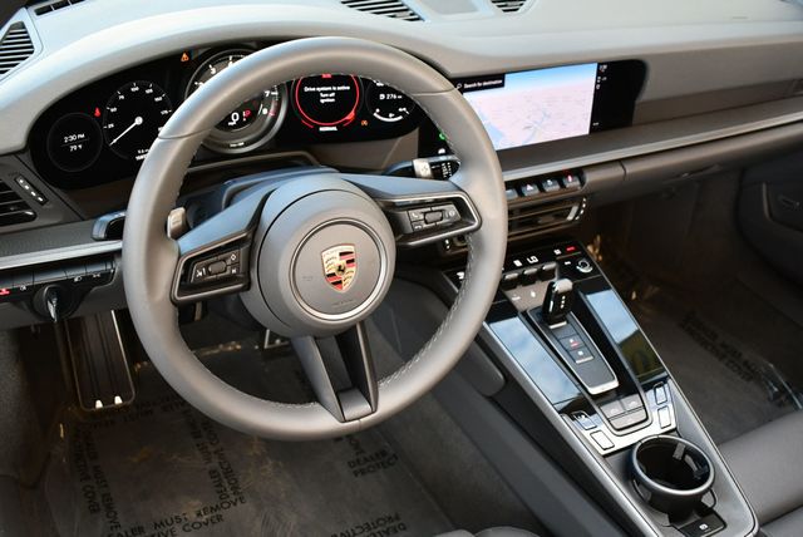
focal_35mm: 40
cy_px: 268
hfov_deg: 48.4
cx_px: 402
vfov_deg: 33.5
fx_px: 893
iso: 720
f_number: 3.8
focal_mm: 20
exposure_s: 1/250
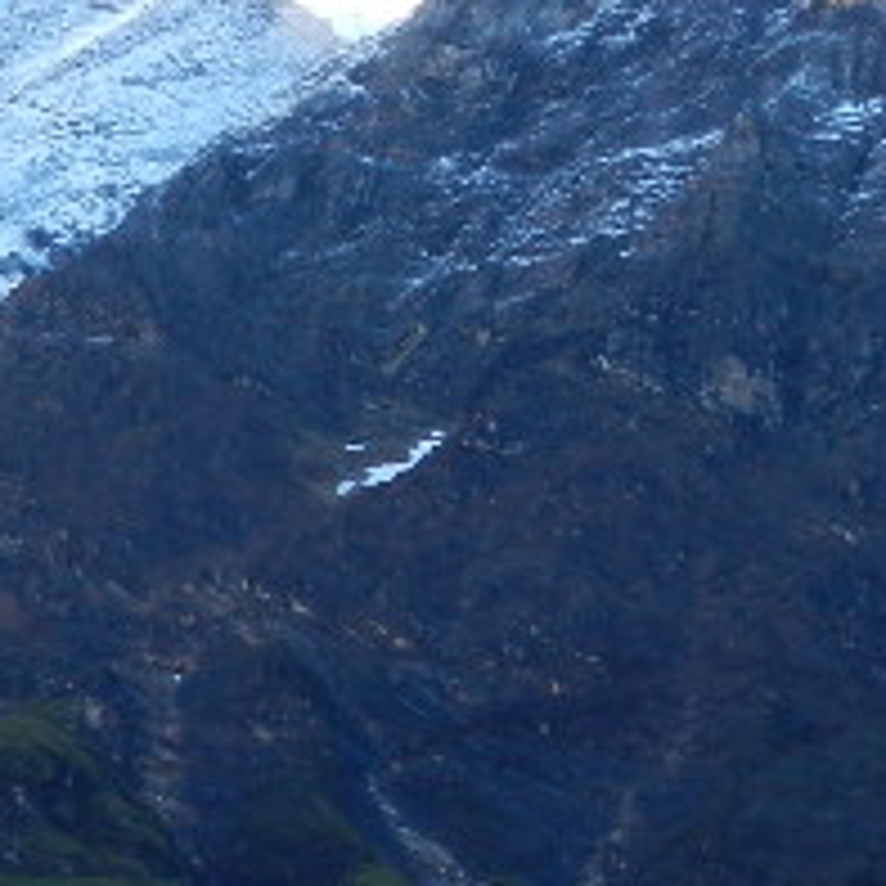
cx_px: 1259
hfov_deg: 8.0
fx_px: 6226
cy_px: 198
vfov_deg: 8.1
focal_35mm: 215
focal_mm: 10.9
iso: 160
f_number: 4.5
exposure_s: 1/80
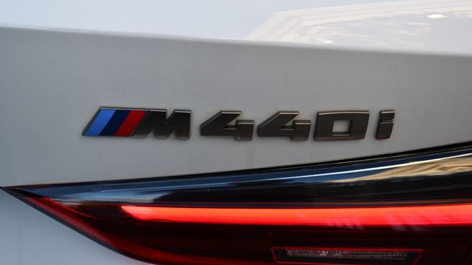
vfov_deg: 20.0
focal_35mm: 60
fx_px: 751
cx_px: 236
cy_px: 110
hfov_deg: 34.9
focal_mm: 38
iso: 360
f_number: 5.6
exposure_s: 1/250
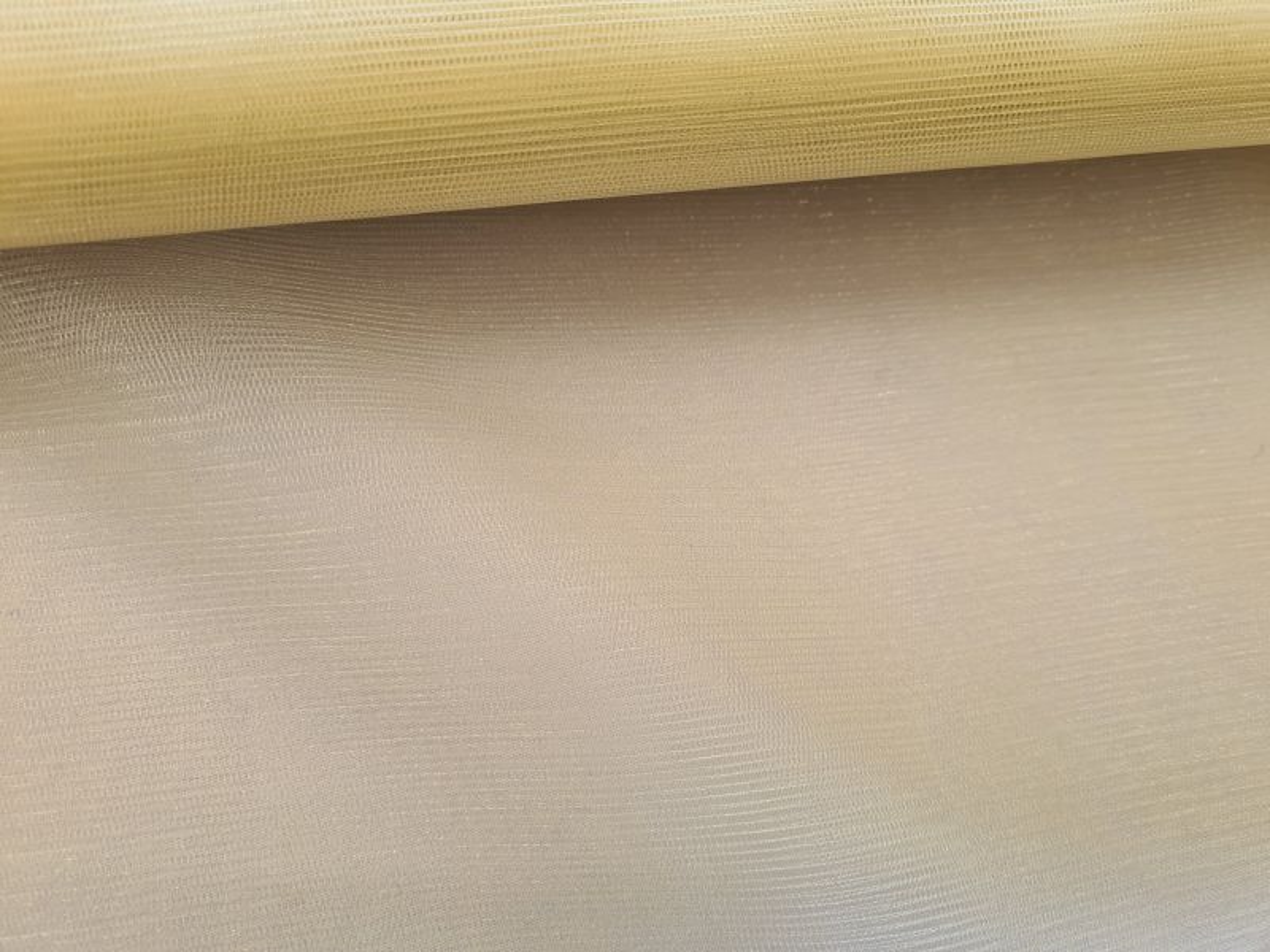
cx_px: 635
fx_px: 954
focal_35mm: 26
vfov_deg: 53.1
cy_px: 476
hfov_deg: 67.3
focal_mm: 5.4
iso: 50
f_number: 1.8
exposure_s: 1/124
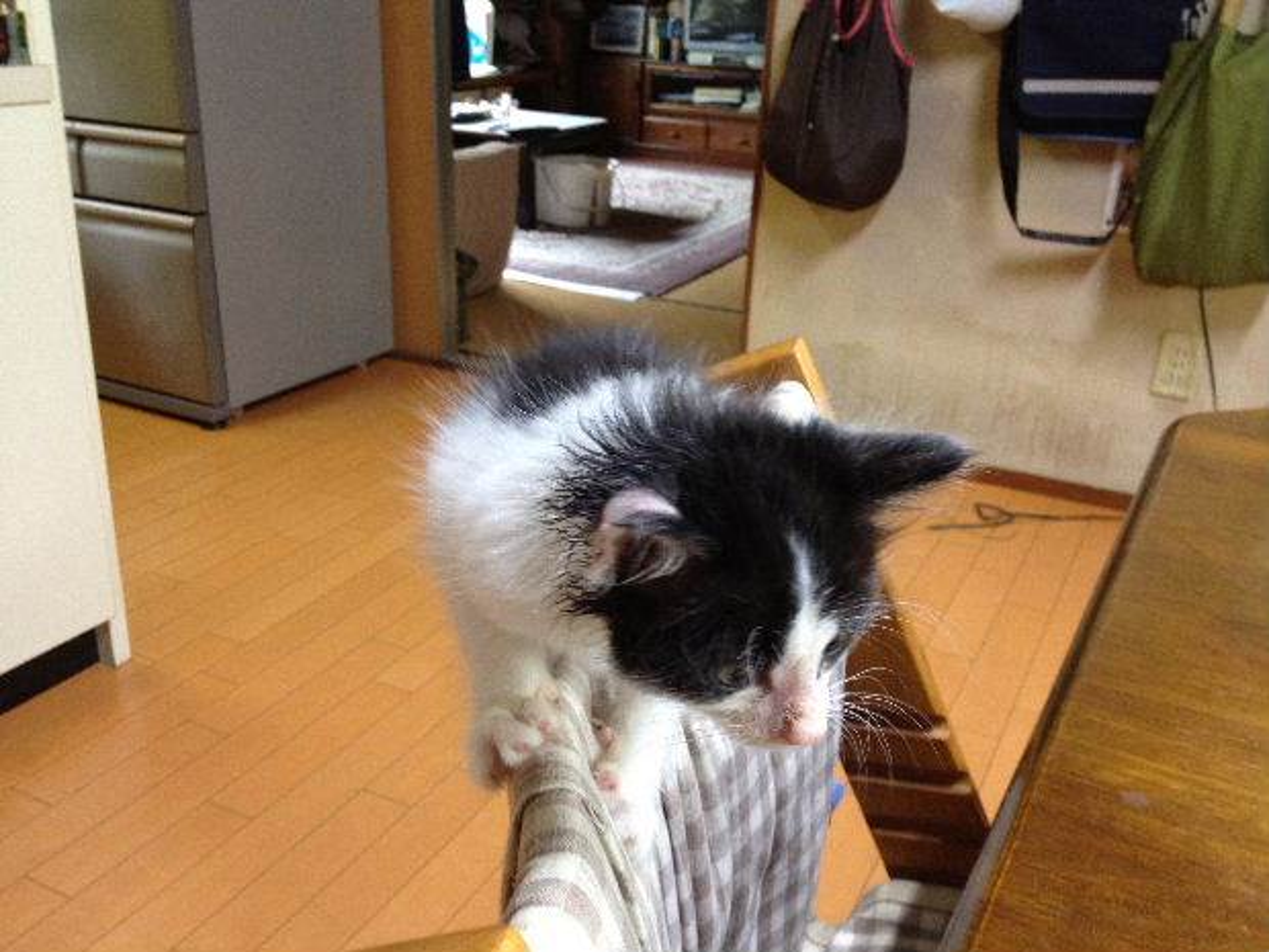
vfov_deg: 40.7
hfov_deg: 52.6
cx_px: 634
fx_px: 1283
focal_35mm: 35
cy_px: 476
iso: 200
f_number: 2.4
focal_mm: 4.28
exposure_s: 1/20
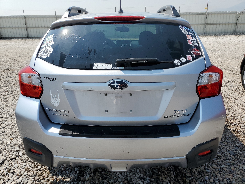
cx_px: 122
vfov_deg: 53.1
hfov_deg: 67.3
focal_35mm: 26
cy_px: 92
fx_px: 184
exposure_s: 1/5000
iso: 50
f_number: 1.5
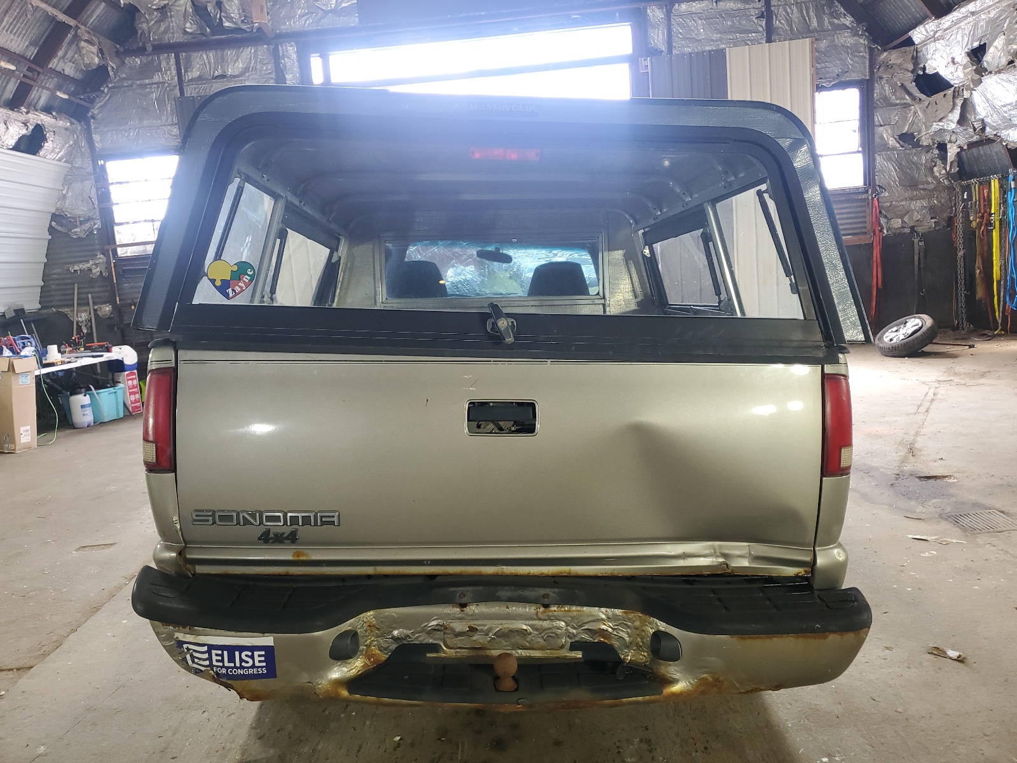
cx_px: 508
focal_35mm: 26
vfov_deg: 53.1
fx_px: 764
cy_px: 382
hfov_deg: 67.3
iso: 60
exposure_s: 1/60.2
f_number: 1.5
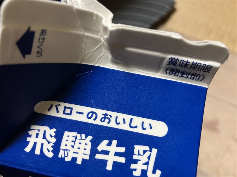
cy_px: 88
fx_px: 192
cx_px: 118
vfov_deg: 49.7
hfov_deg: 63.4
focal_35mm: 28
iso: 250
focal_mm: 3.99
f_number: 1.8
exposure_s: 1/60
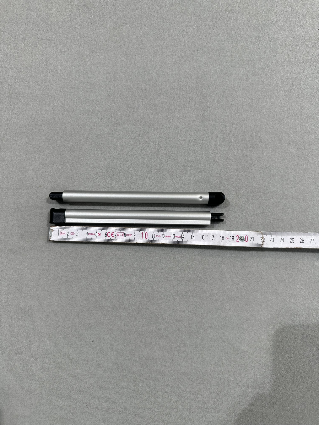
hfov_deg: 56.8
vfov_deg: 71.6
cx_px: 160
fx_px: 295
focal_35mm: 24
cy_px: 212
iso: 64
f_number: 1.78
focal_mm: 6.86
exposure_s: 1/213
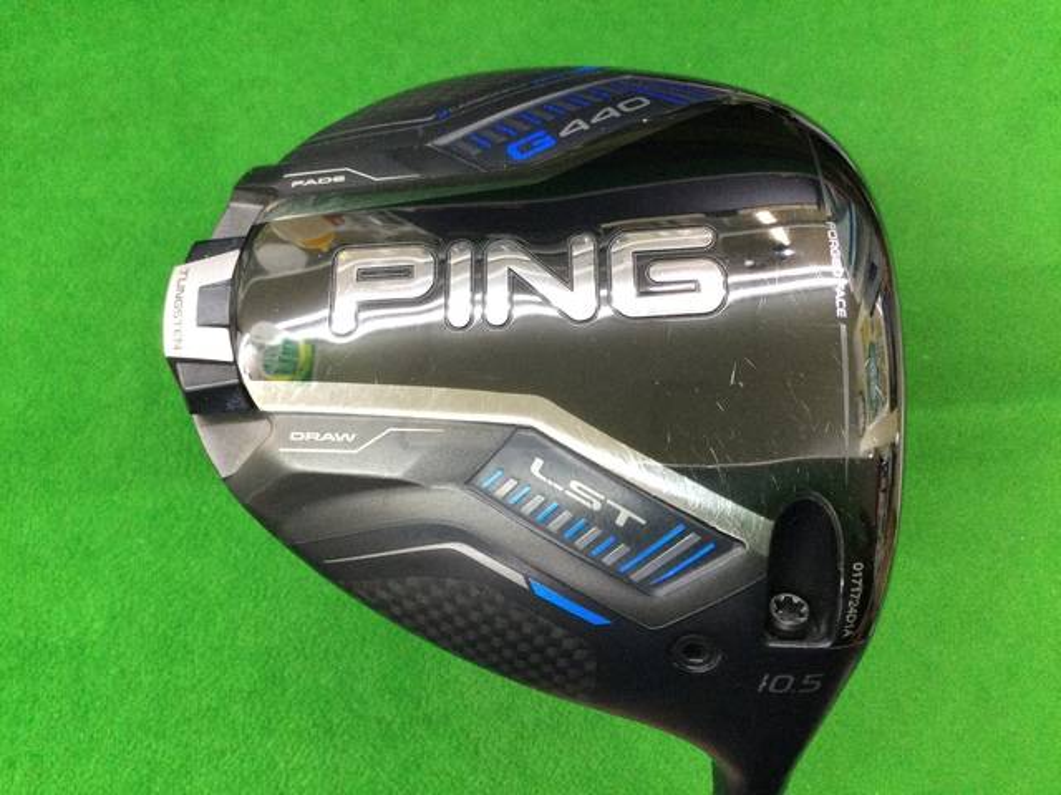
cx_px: 530
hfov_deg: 58.4
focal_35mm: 31
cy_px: 398
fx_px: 950
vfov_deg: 45.4
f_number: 2.4
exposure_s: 1/30
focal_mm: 3.3
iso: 125
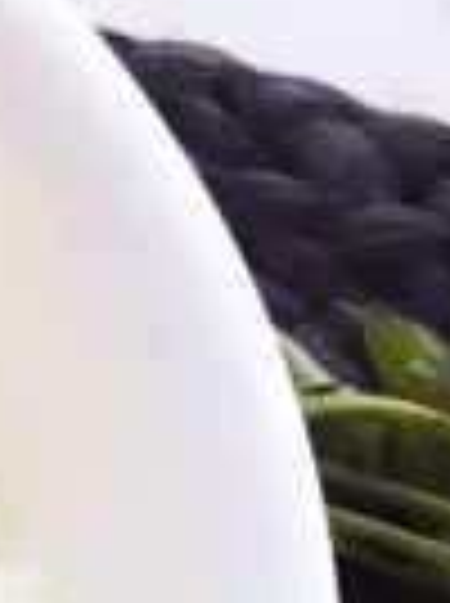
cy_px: 2160
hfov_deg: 6.7
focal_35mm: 222
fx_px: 3860
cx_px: 184
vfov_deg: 7.3
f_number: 2.2
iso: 25
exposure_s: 1/33
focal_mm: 4.15
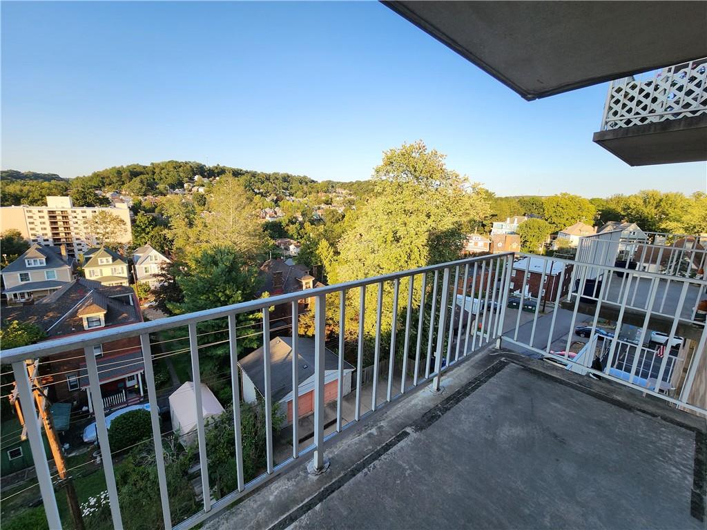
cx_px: 354
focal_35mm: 13
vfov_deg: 89.9
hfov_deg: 106.2
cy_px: 265
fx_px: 266
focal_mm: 2.2
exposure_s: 1/511
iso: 50
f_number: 2.2
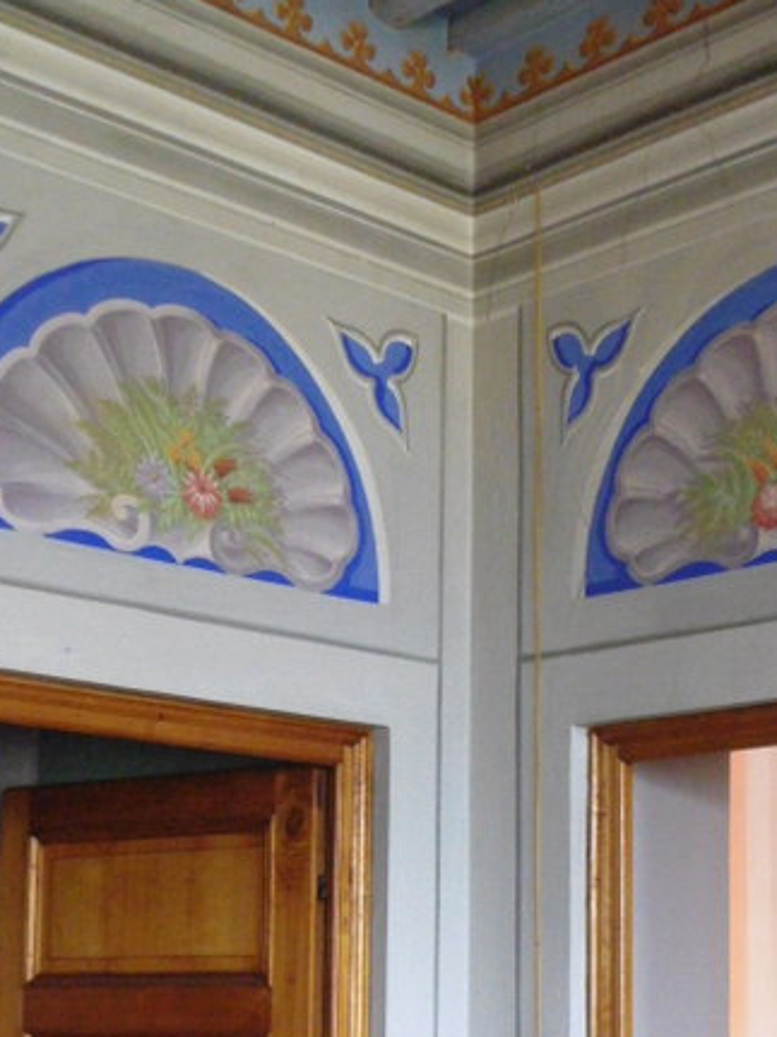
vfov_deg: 29.2
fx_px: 1946
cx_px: 416
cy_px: 820
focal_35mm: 65
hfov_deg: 22.6
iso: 400
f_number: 3.5
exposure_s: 1/50
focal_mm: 6.4
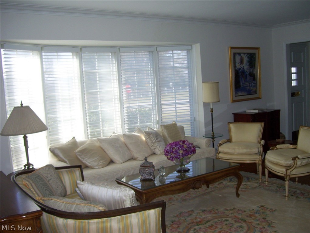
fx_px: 323
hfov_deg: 51.3
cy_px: 116
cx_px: 155
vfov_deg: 39.7
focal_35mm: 36
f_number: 2.7
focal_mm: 6
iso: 80
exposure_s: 1/200
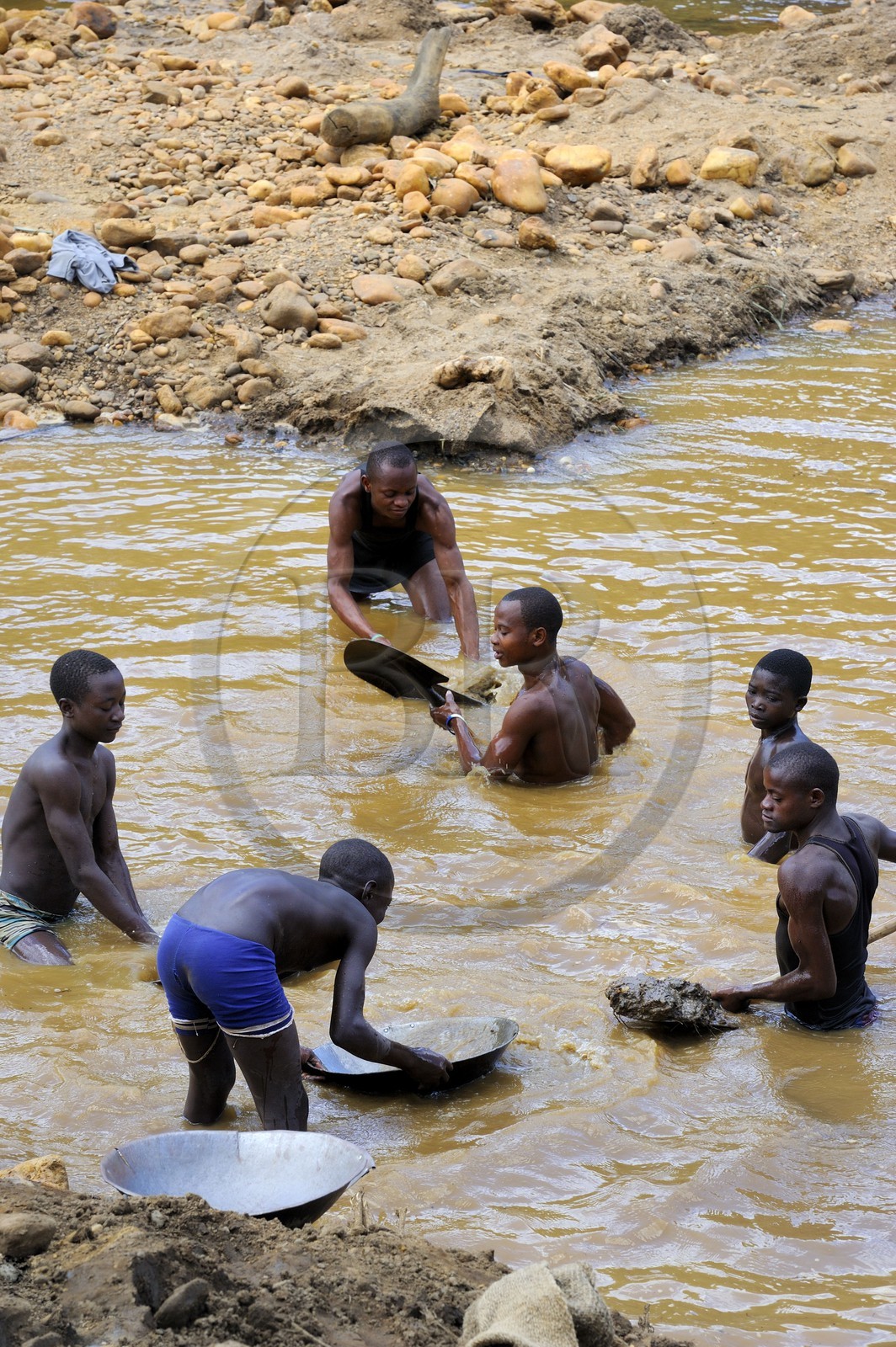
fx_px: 4562
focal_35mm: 122
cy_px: 674
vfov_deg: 16.8
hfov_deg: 11.2
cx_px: 448
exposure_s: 1/200
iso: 400
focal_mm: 122
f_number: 10
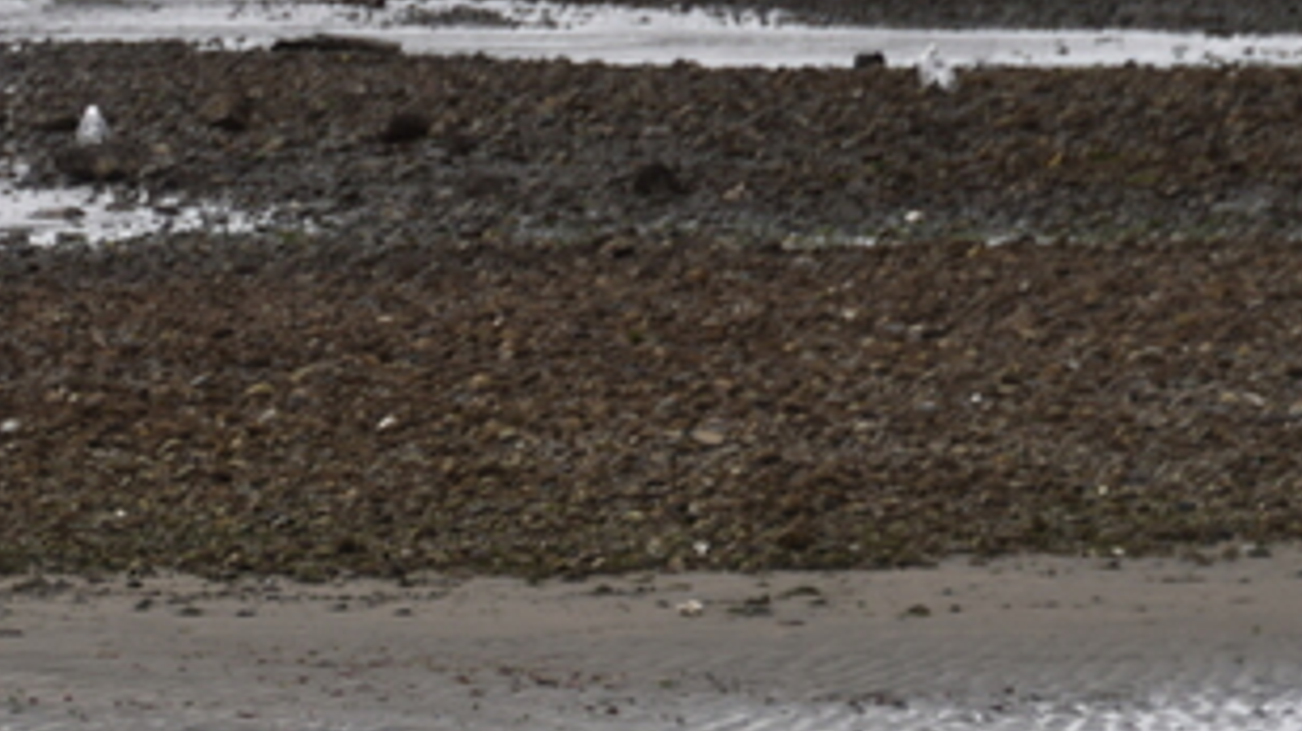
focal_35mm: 740
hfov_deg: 2.9
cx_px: -588
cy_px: -42
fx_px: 25539
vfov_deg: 1.6
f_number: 5.6
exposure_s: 1/400
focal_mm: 170
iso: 180
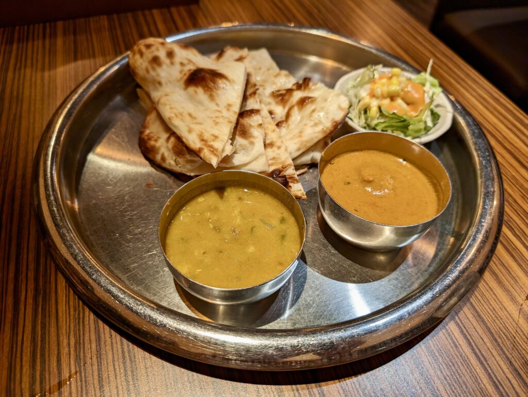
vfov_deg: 56.9
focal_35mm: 24
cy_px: 198
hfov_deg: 71.5
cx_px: 264
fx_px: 367
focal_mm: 6.9
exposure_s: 1/25
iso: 38
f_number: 1.68
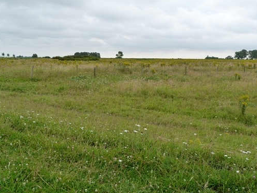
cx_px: 122
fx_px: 267
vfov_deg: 39.6
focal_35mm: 36
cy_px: 85
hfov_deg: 51.3
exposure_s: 1/250
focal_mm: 5.4
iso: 125
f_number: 5
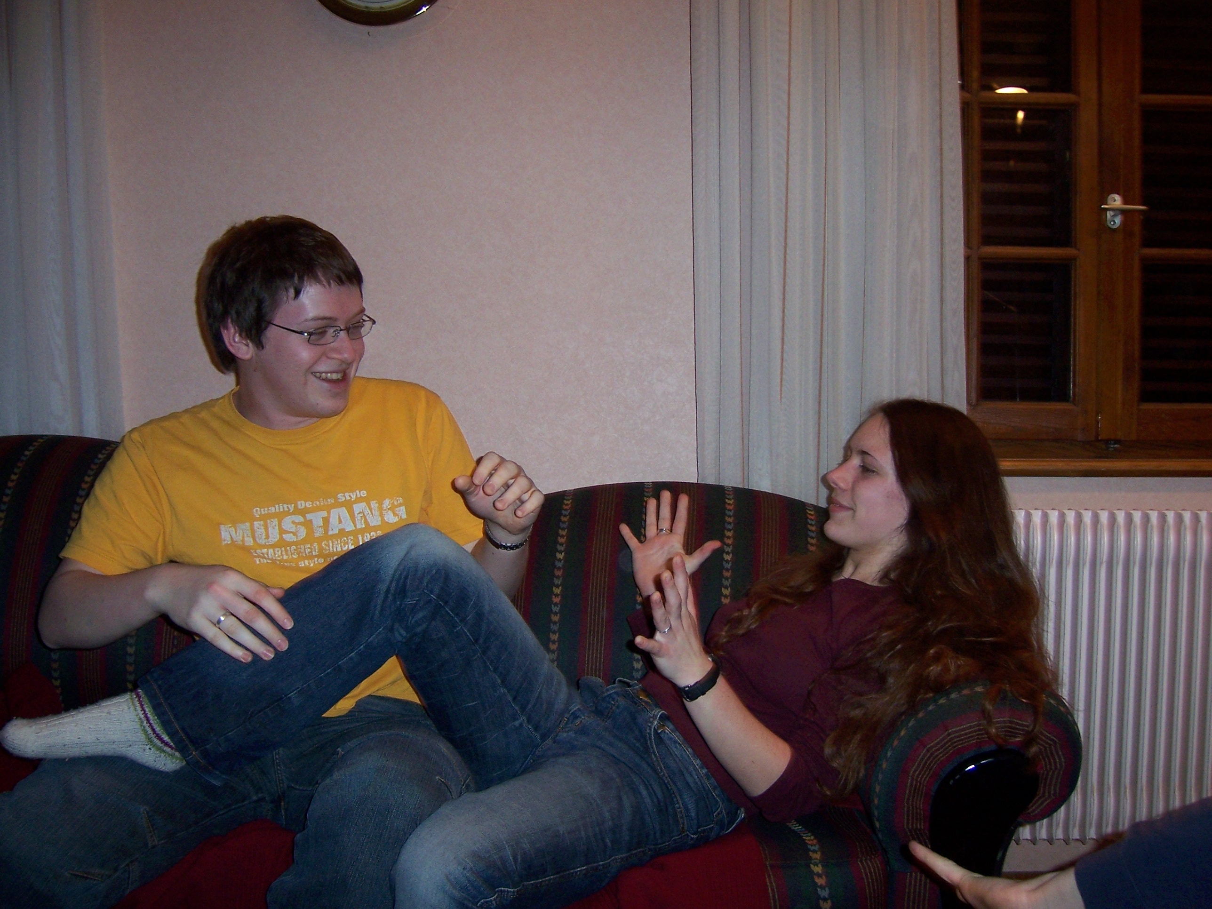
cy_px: 454
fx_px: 1260
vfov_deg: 39.7
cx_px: 606
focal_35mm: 36
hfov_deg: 51.4
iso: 125
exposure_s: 1/60
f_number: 2.8
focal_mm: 6.2
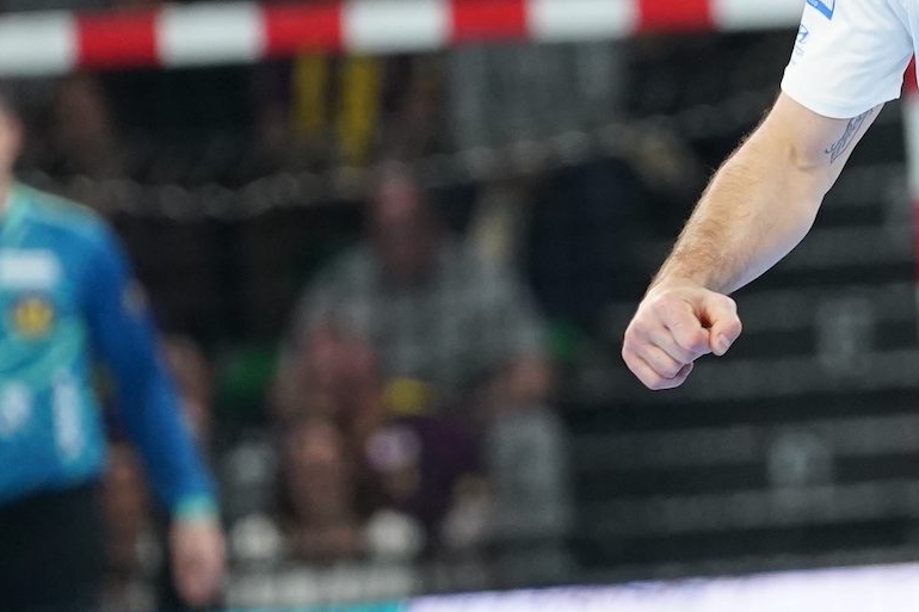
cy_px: 190
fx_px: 19881
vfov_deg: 1.8
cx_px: 1179
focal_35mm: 779
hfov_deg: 2.6
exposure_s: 1/1000
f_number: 2.8
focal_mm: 200
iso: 2500
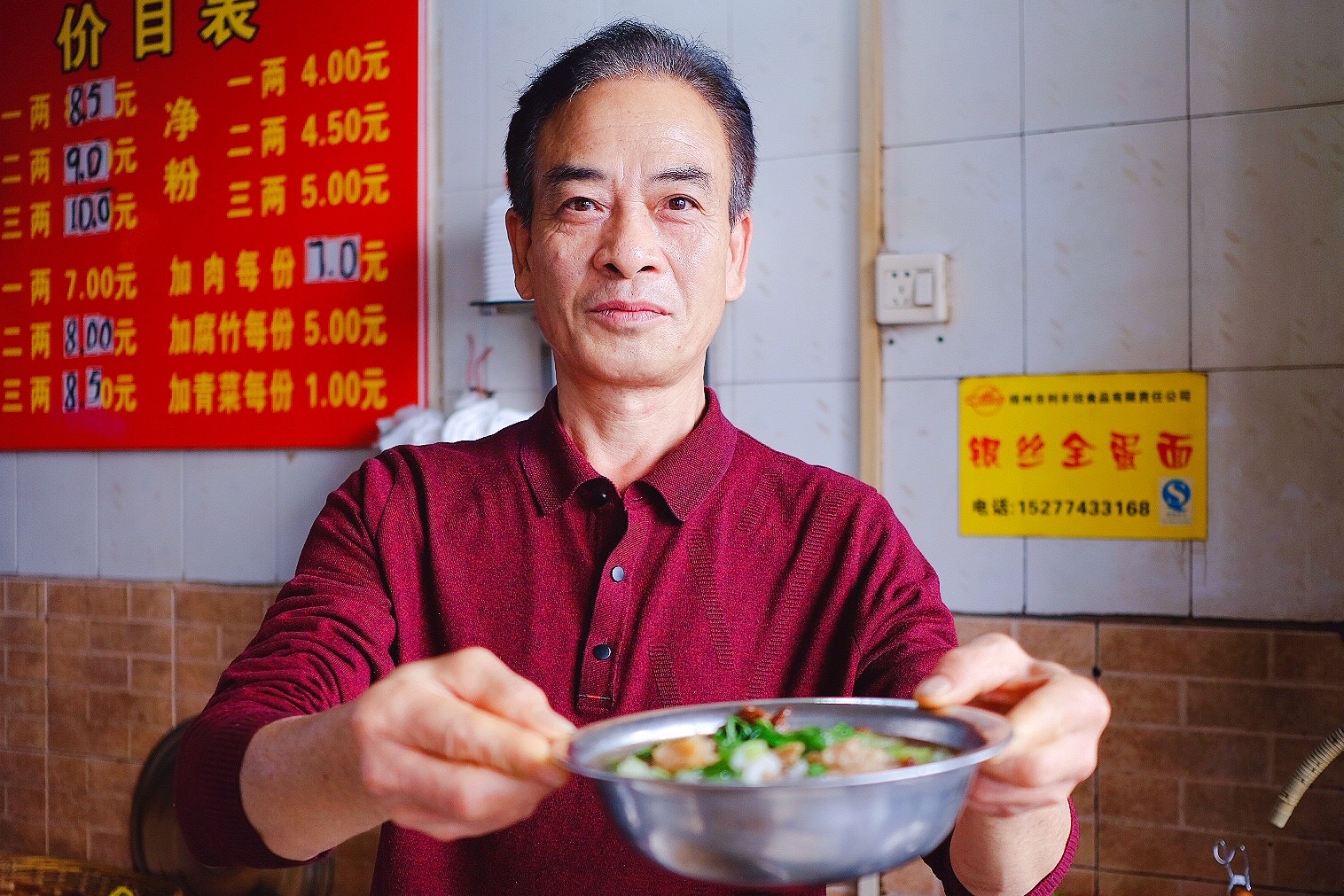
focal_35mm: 41
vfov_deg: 32.6
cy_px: 484
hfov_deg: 47.4
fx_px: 1531
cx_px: 706
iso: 320
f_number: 2
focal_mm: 23
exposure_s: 1/160
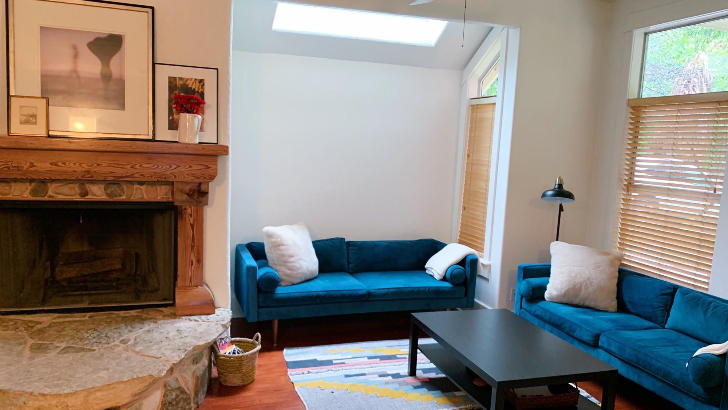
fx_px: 560
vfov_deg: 40.2
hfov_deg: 66.1
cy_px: 222
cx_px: 368
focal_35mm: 29
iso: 400
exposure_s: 1/30
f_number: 1.8
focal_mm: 4.25
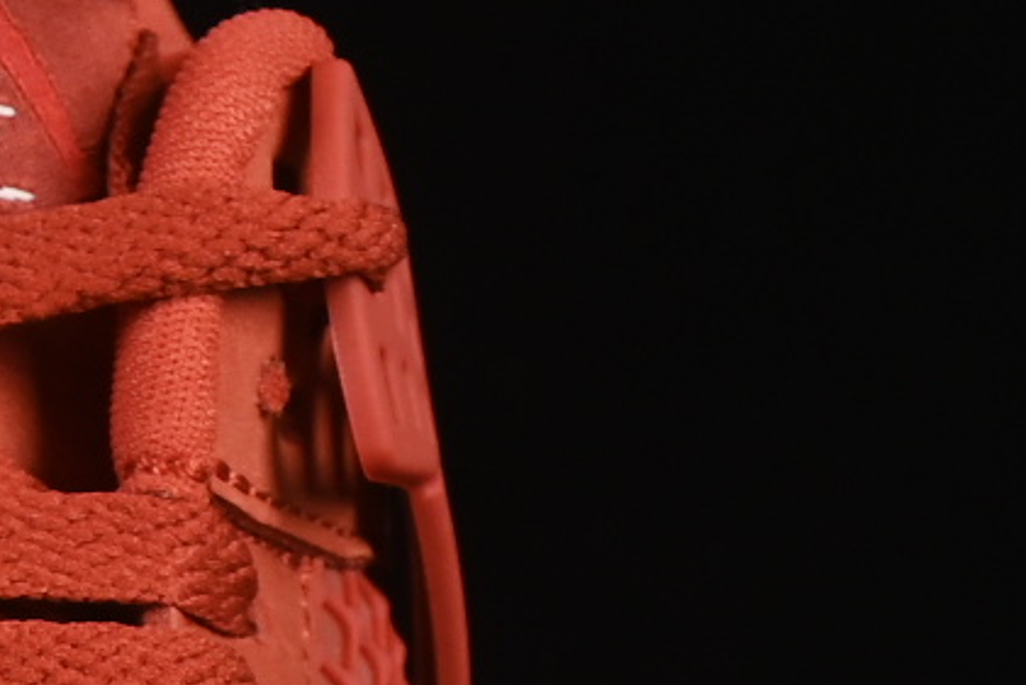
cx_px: -1055
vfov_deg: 2.8
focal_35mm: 496
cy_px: 1609
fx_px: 14140
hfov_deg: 4.1
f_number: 7.1
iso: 160
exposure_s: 1/80
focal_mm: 50
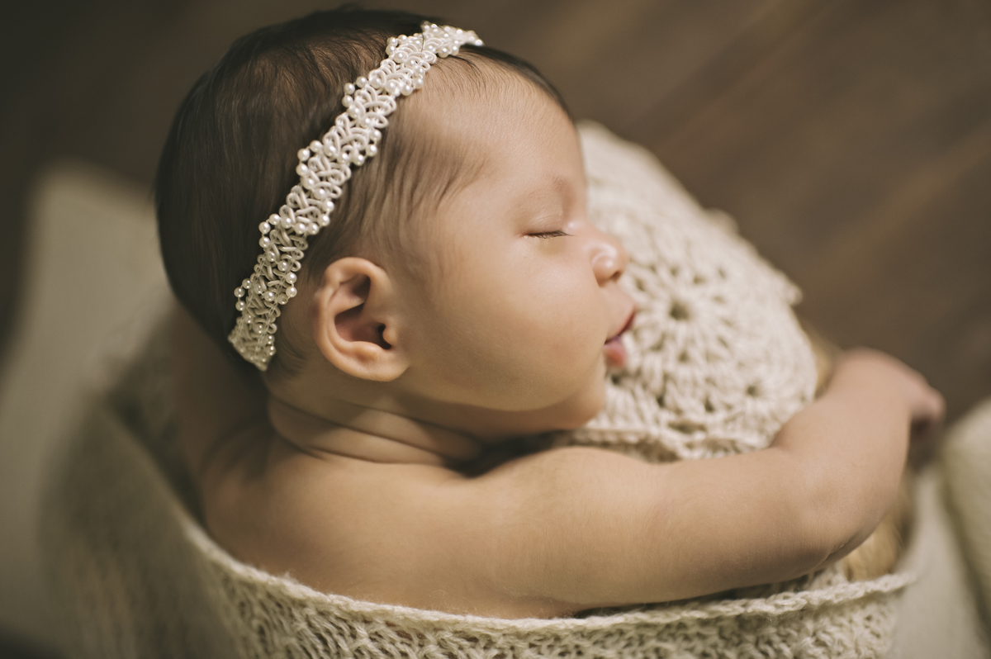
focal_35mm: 35
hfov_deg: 54.5
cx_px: 496
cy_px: 330
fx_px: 963
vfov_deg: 37.8
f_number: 1.8
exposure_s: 1/125
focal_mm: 35
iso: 320
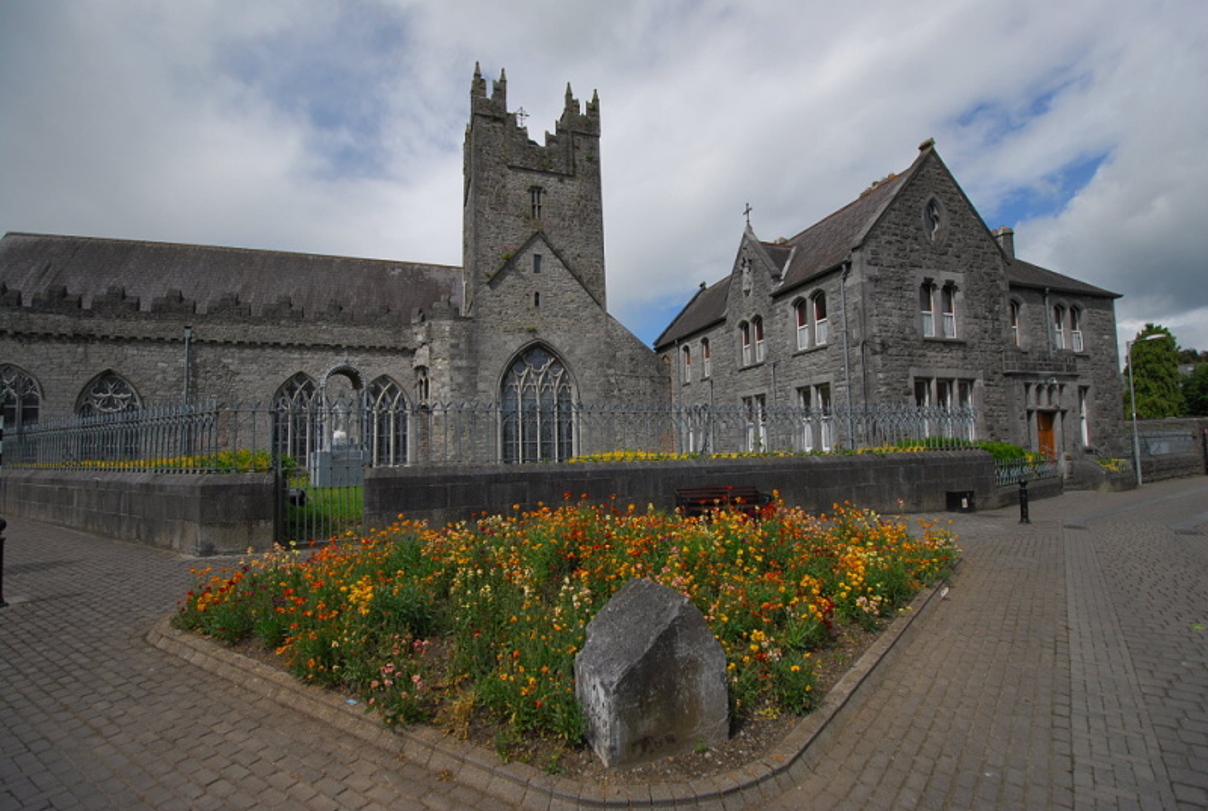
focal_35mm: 15
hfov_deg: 100.3
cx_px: 604
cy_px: 406
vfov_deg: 77.6
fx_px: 504
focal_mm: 10
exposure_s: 1/640
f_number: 5.6
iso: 100
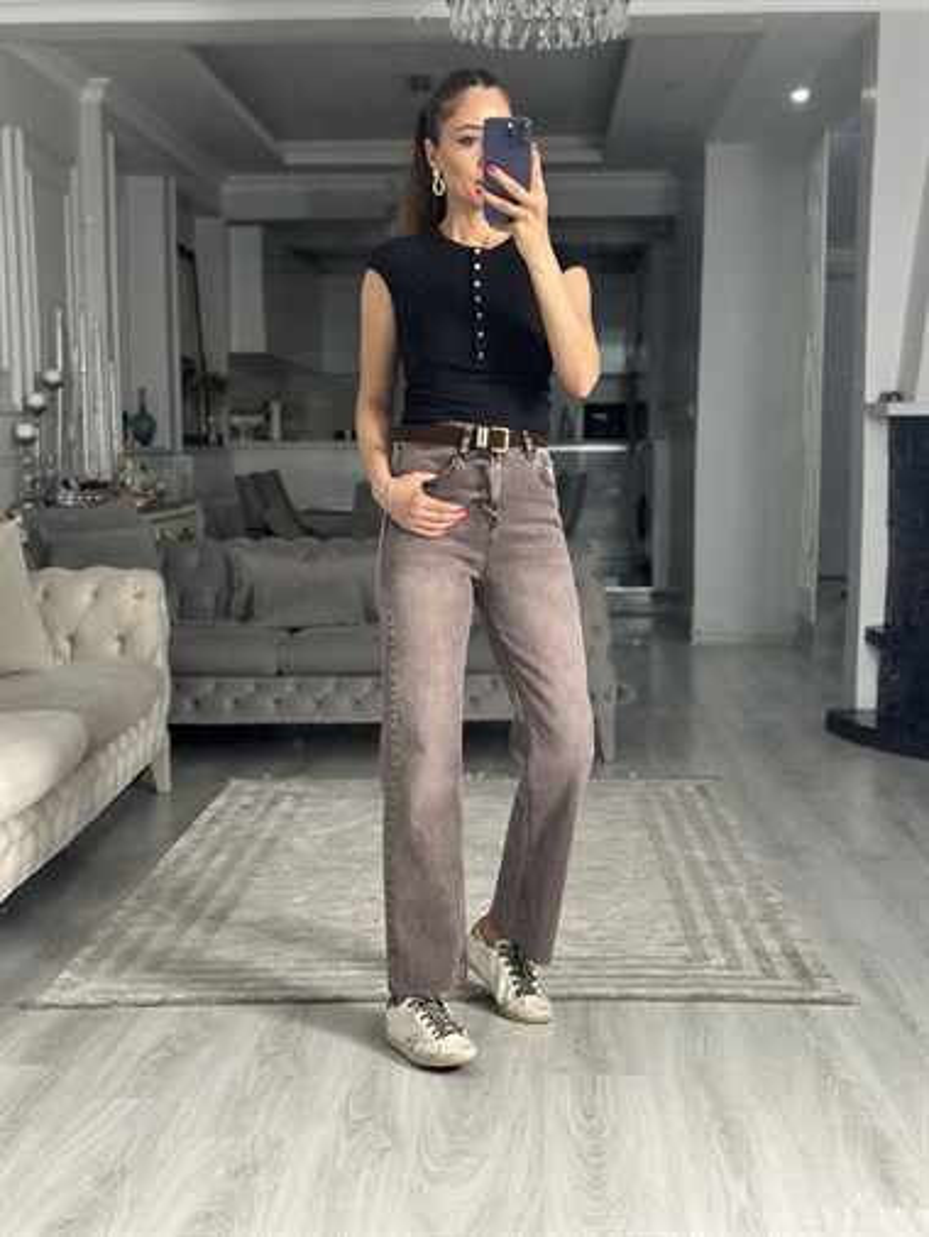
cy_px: 618
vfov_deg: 39.6
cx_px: 464
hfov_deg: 30.3
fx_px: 1716
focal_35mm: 48
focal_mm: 6.86
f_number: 1.78
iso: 160
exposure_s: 1/50
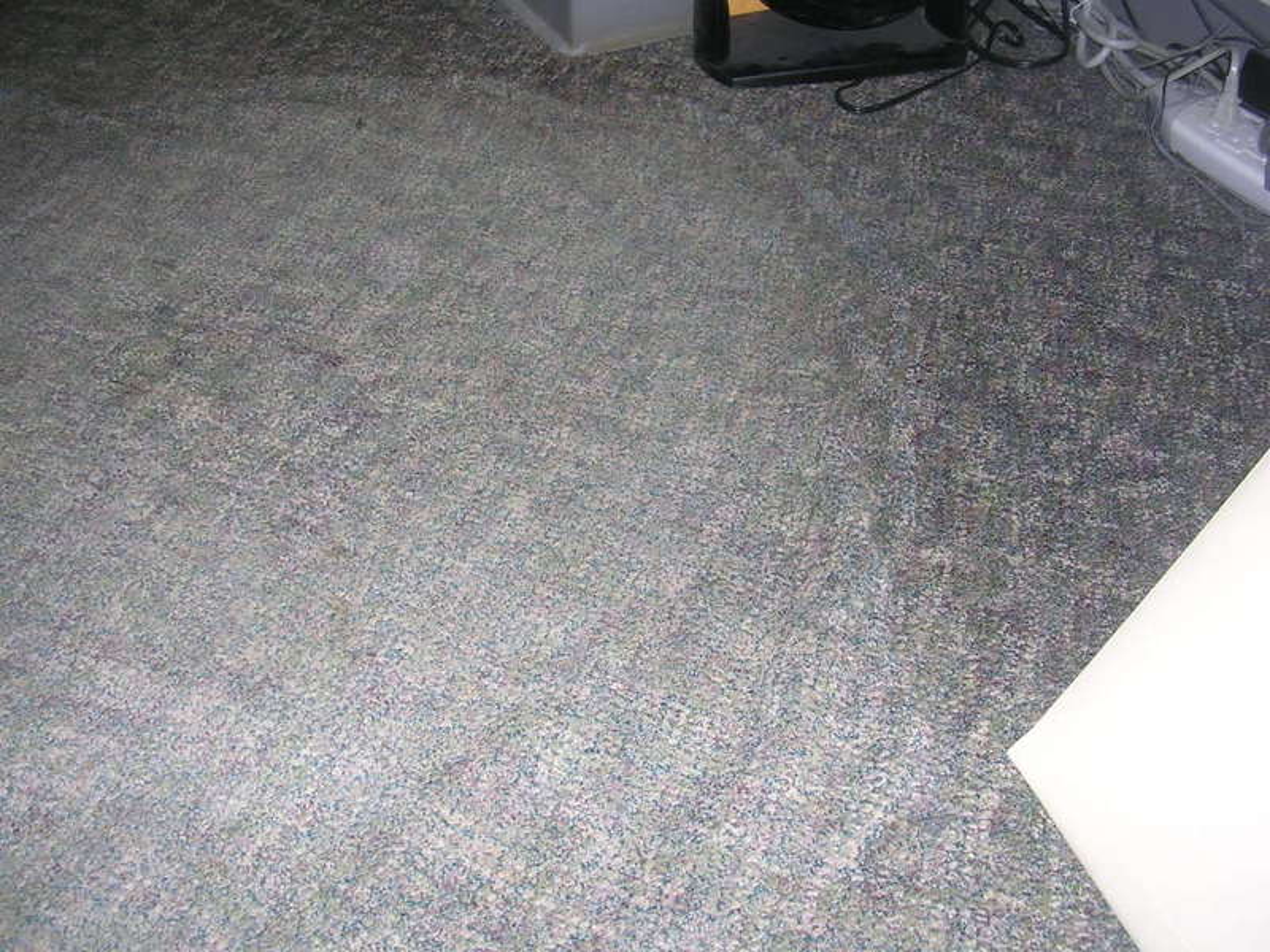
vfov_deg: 37.7
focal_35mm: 38
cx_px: 635
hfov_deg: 49.0
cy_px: 476
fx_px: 1394
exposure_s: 1/60.1
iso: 50
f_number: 2.8
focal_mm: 5.8
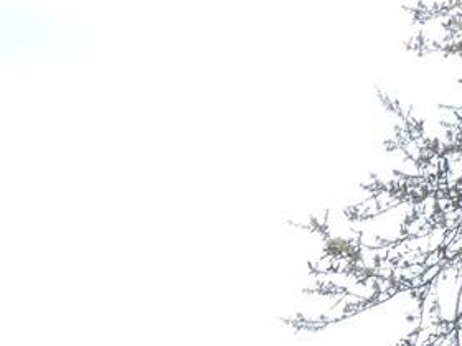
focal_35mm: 200
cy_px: 723
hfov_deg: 9.3
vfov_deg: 7.1
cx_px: -472
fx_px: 2669
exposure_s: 1/500
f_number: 3.3
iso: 100
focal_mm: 6.2
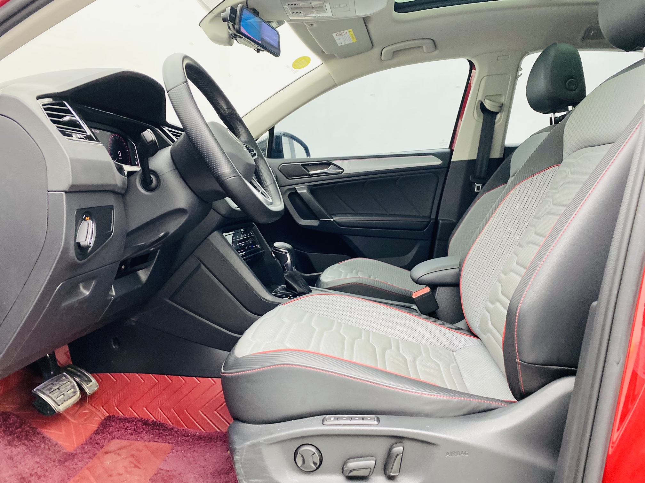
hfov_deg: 67.3
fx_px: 484
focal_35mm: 26
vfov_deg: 53.1
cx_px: 322
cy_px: 242
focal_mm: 4.25
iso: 250
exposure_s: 1/50
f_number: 1.8
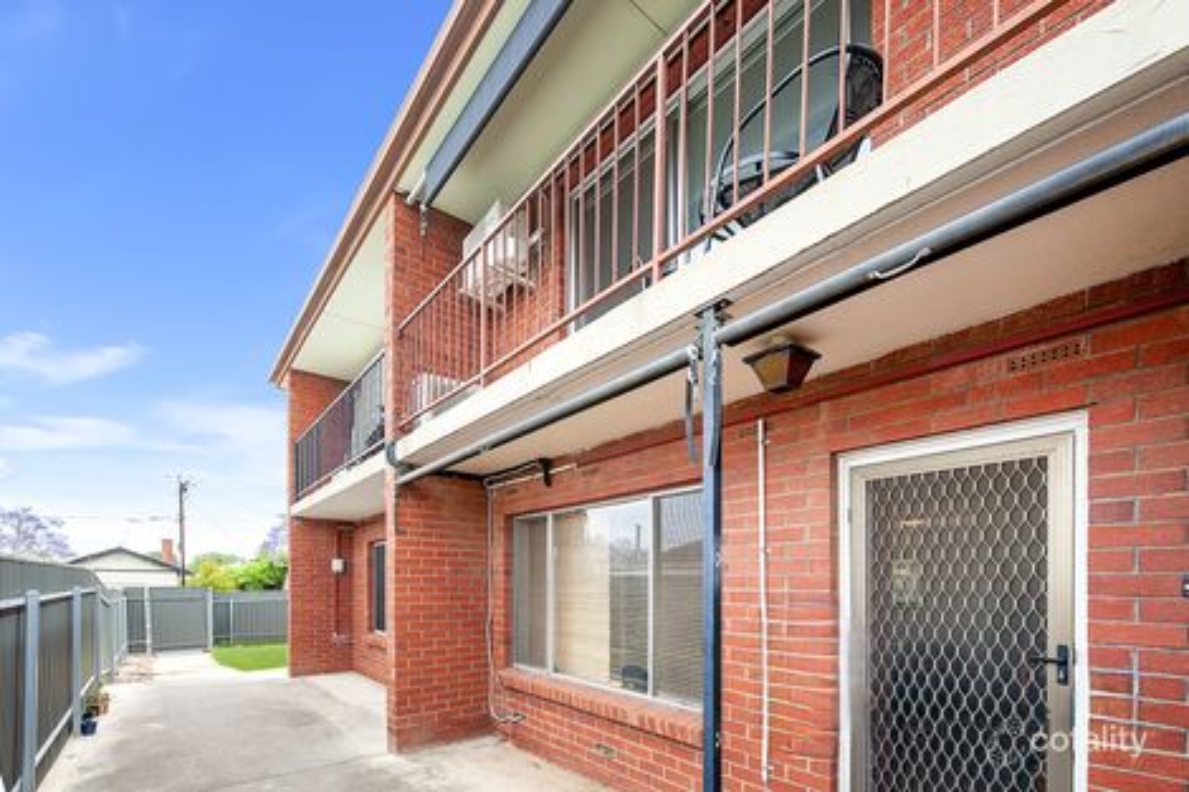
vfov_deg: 81.2
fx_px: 462
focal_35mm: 14
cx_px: 594
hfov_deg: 104.3
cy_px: 396
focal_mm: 14
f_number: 14
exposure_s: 1/100
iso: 400
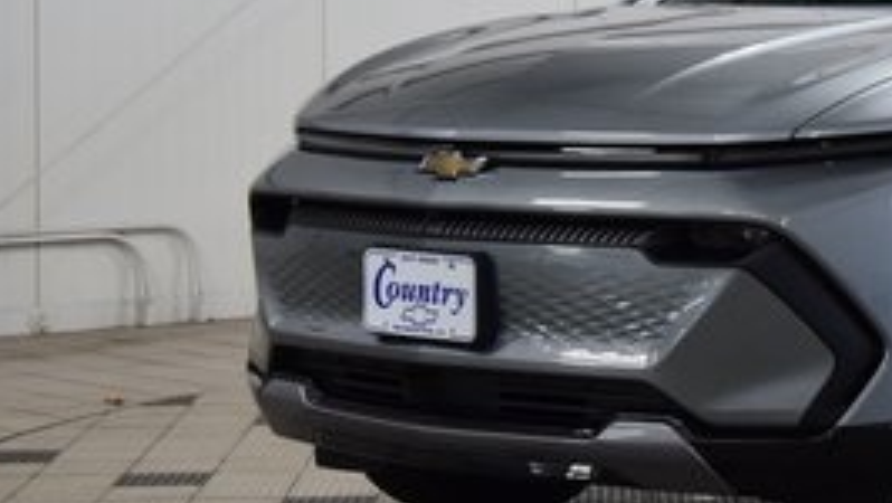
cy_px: 99
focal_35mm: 136
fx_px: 3219
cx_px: 1036
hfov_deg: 15.3
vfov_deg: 8.9
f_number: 8
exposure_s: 1/60
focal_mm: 36
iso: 1600
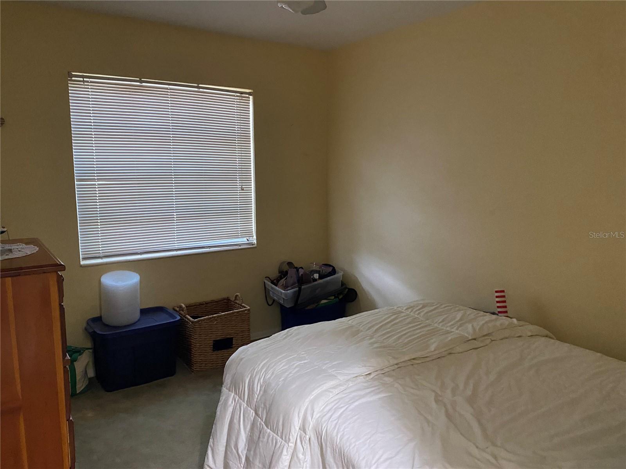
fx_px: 470
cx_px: 313
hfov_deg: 67.3
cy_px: 234
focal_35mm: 26
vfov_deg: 53.1
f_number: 1.8
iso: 400
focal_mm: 4.25
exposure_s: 1/40
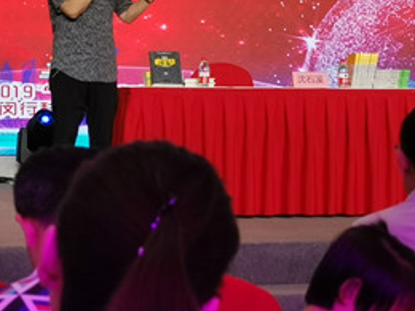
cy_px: 100
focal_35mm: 134
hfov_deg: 14.7
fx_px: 1606
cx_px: 128
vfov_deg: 11.1
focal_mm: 5.58
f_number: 4
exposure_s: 1/126
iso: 50
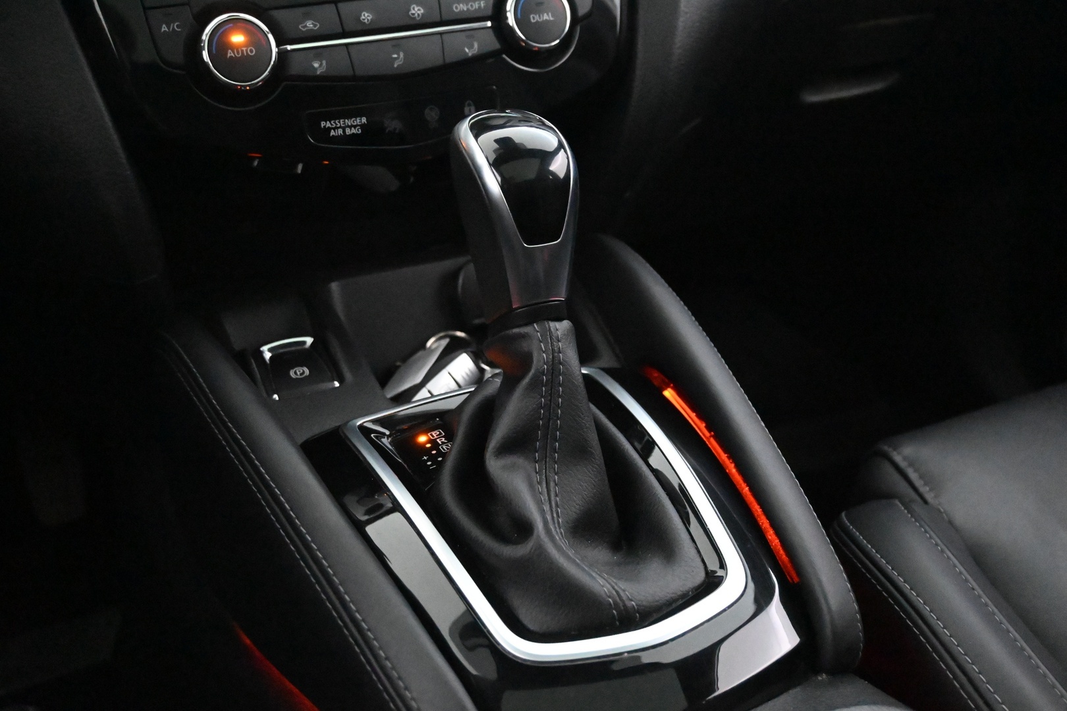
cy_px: 356
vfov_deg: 31.9
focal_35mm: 42
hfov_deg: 46.4
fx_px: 1245
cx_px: 534
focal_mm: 28
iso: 18000
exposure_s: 1/50
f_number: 4.5
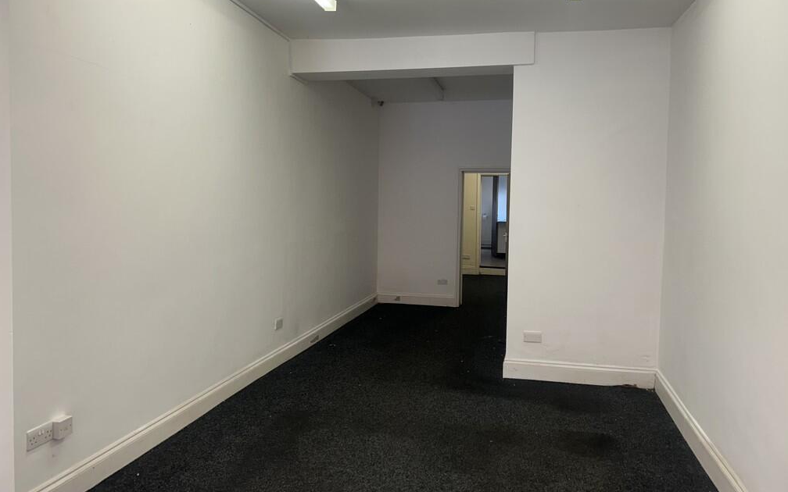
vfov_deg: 44.5
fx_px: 601
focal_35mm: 28
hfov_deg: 66.5
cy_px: 217
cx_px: 396
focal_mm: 5.7
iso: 64
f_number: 1.5
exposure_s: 1/100
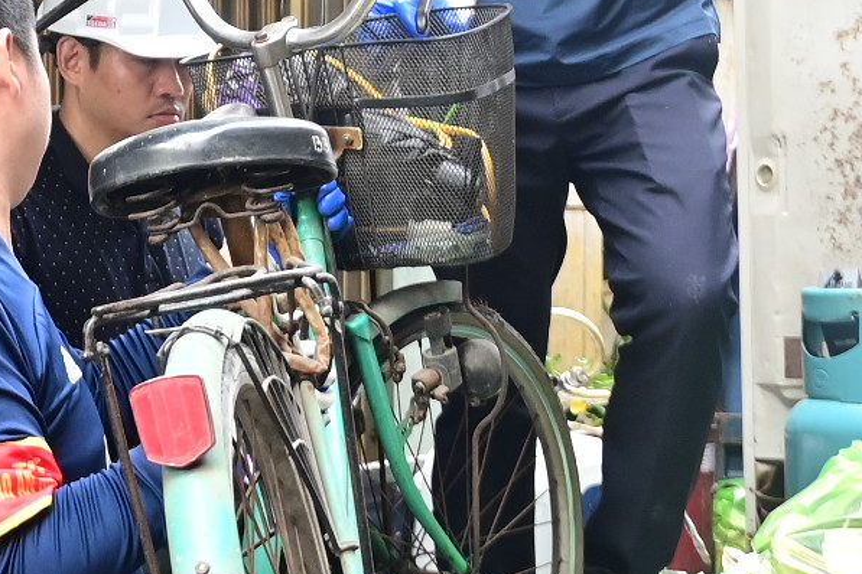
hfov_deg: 16.5
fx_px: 2921
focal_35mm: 122
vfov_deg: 11.2
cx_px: 42
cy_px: 40
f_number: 4.5
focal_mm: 25
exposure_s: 1/200
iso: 800
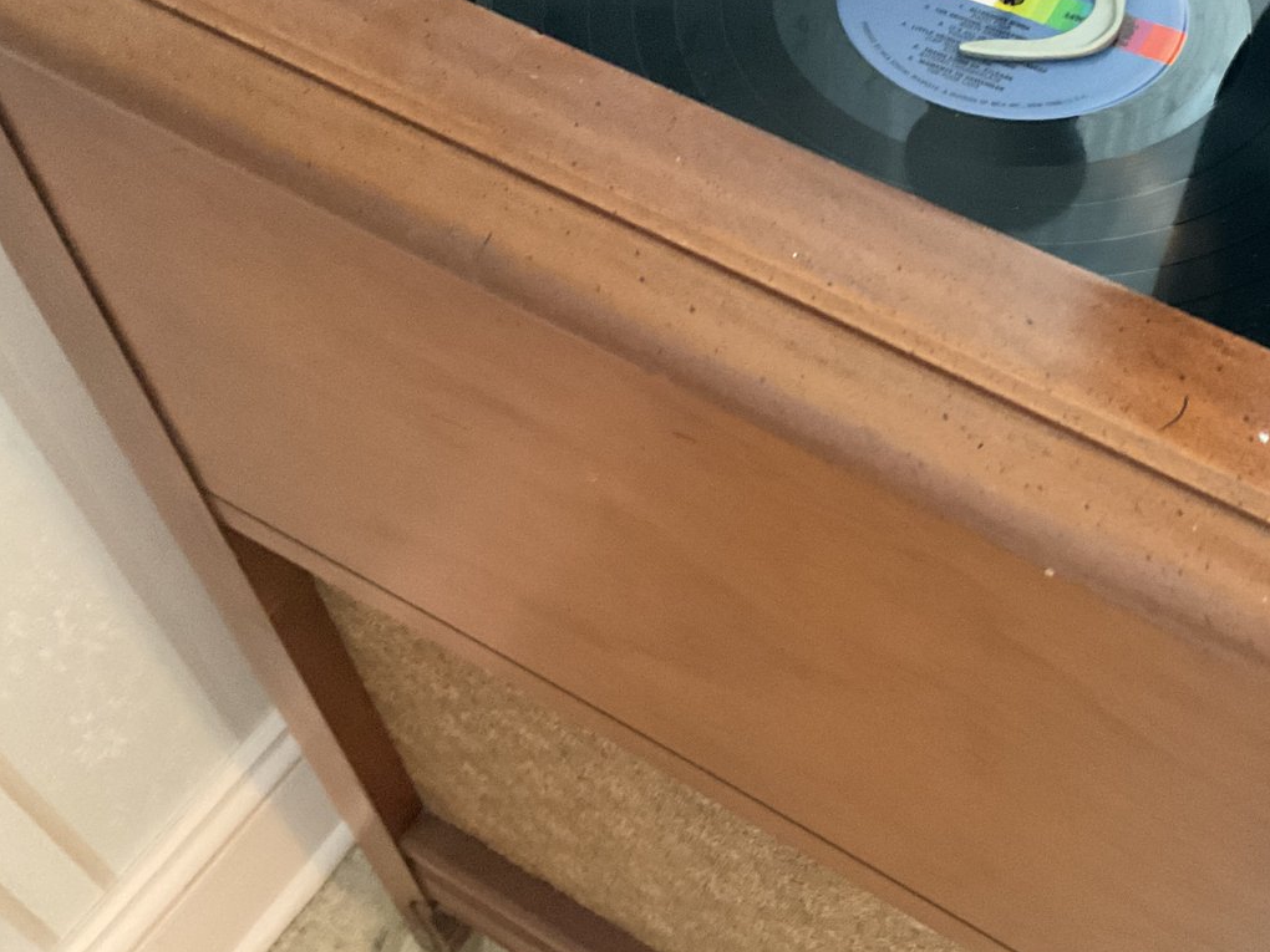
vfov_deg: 33.2
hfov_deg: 42.8
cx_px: 920
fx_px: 1578
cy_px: 296
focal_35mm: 43
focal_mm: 3
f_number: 1.8
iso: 500
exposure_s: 1/20
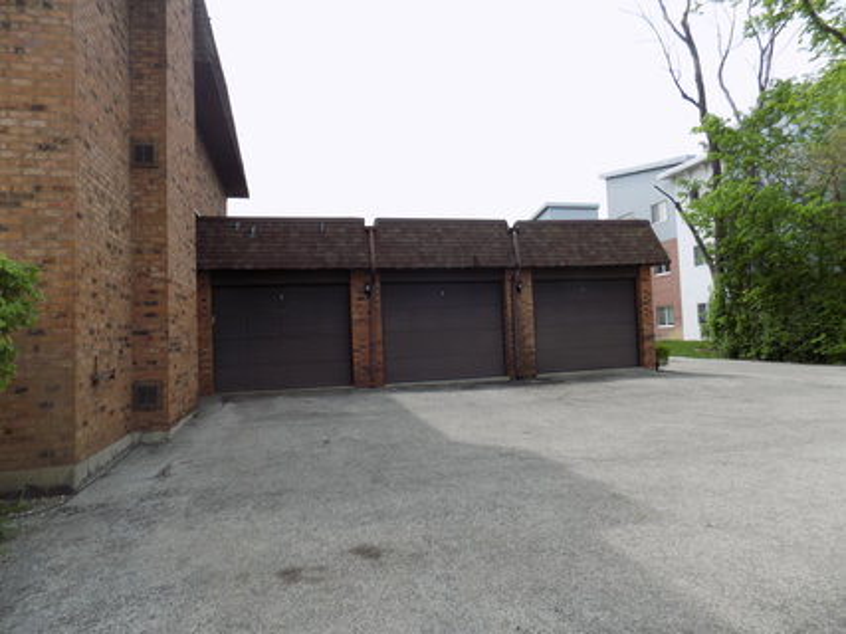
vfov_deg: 58.9
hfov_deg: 73.9
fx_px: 562
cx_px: 423
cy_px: 317
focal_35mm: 23
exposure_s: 1/800
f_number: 3.1
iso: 80
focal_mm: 4
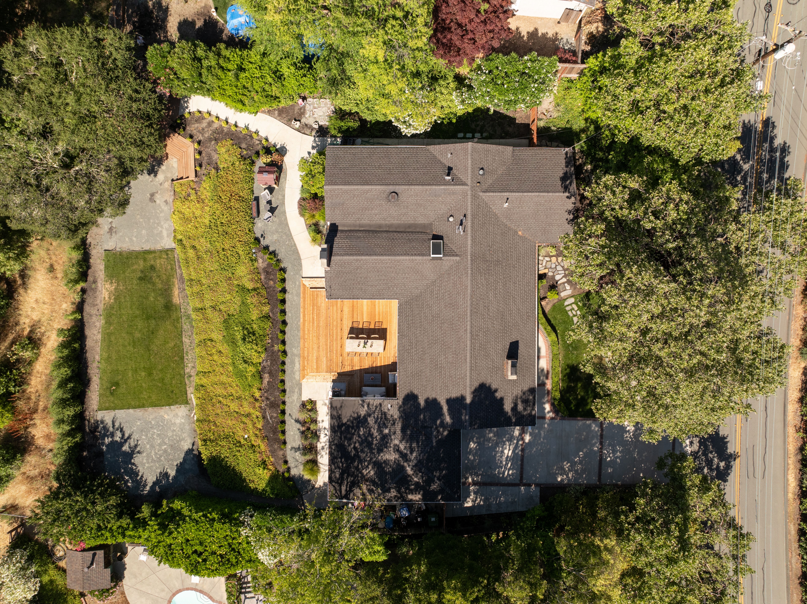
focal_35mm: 24
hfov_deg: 71.6
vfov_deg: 56.8
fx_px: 559
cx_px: 404
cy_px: 302
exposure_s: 1/80
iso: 130
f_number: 2.8
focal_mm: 12.29
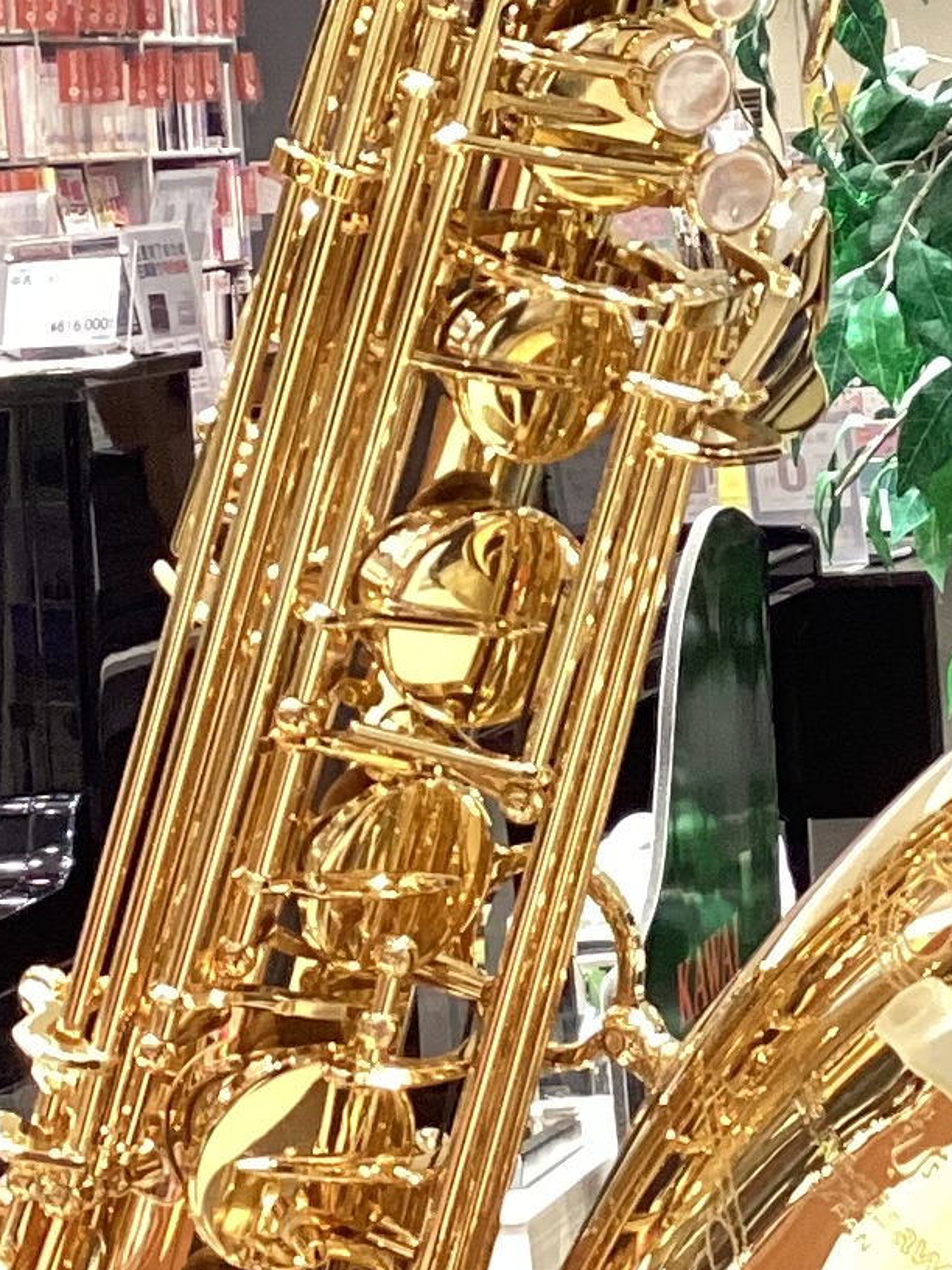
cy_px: 272
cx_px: 630
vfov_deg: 15.8
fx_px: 4547
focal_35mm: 124
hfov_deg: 11.9
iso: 160
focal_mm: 3.3
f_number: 2.4
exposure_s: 1/50
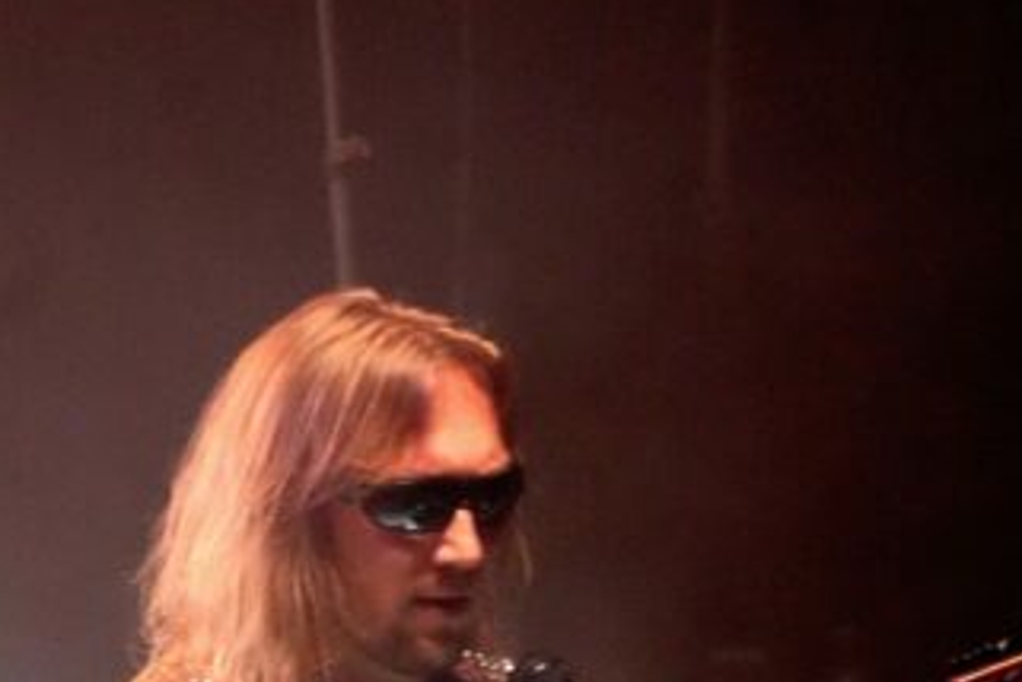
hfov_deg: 2.1
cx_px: 290
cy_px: 637
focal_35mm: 994
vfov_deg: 1.4
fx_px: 28222
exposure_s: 1/250
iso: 6400
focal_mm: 277
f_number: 6.3
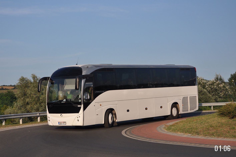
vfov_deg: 17.5
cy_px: 78
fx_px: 511
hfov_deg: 26.0
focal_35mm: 78
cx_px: 118
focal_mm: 52
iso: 400
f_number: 6.3
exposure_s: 1/1600
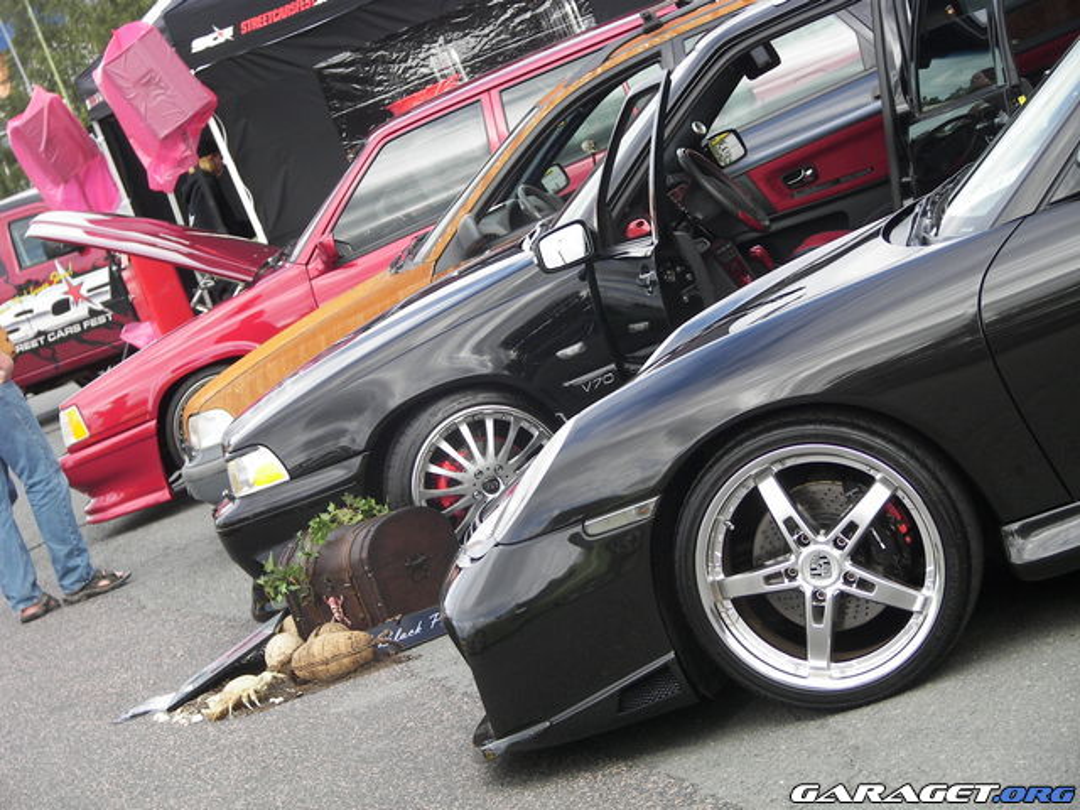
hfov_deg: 14.8
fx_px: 4150
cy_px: 405
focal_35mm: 133
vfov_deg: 11.1
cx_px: 540
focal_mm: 22.1
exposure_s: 1/200
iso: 64
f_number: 3.2
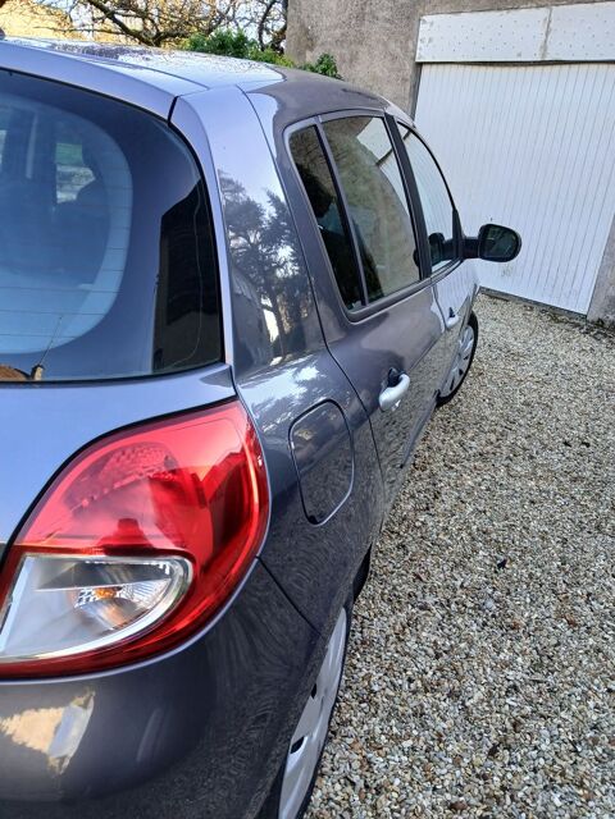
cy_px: 410
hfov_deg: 53.1
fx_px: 616
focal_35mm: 26
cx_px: 308
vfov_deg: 67.3
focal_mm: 3.98
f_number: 1.8
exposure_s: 1/50
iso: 32
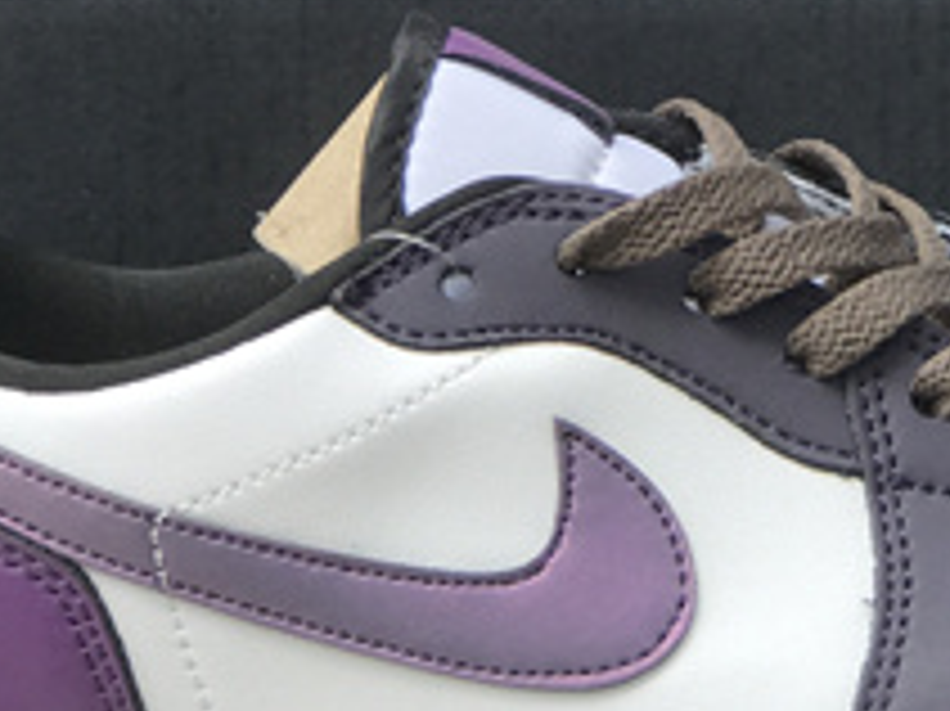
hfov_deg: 9.9
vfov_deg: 7.4
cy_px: -2
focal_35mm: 200
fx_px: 5486
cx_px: 815
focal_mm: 6.6
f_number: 2.8
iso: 20
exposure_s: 1/180
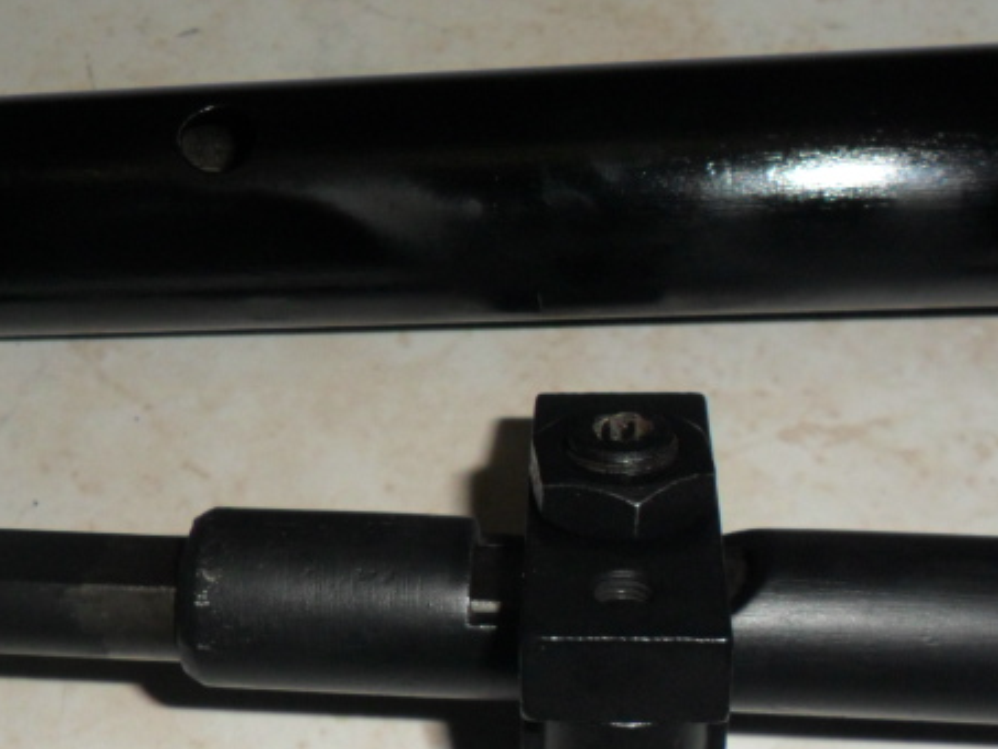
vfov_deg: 24.0
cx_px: 419
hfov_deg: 31.6
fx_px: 1759
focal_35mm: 61
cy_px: 397
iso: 80
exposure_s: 1/45
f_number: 8.9
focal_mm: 4.9
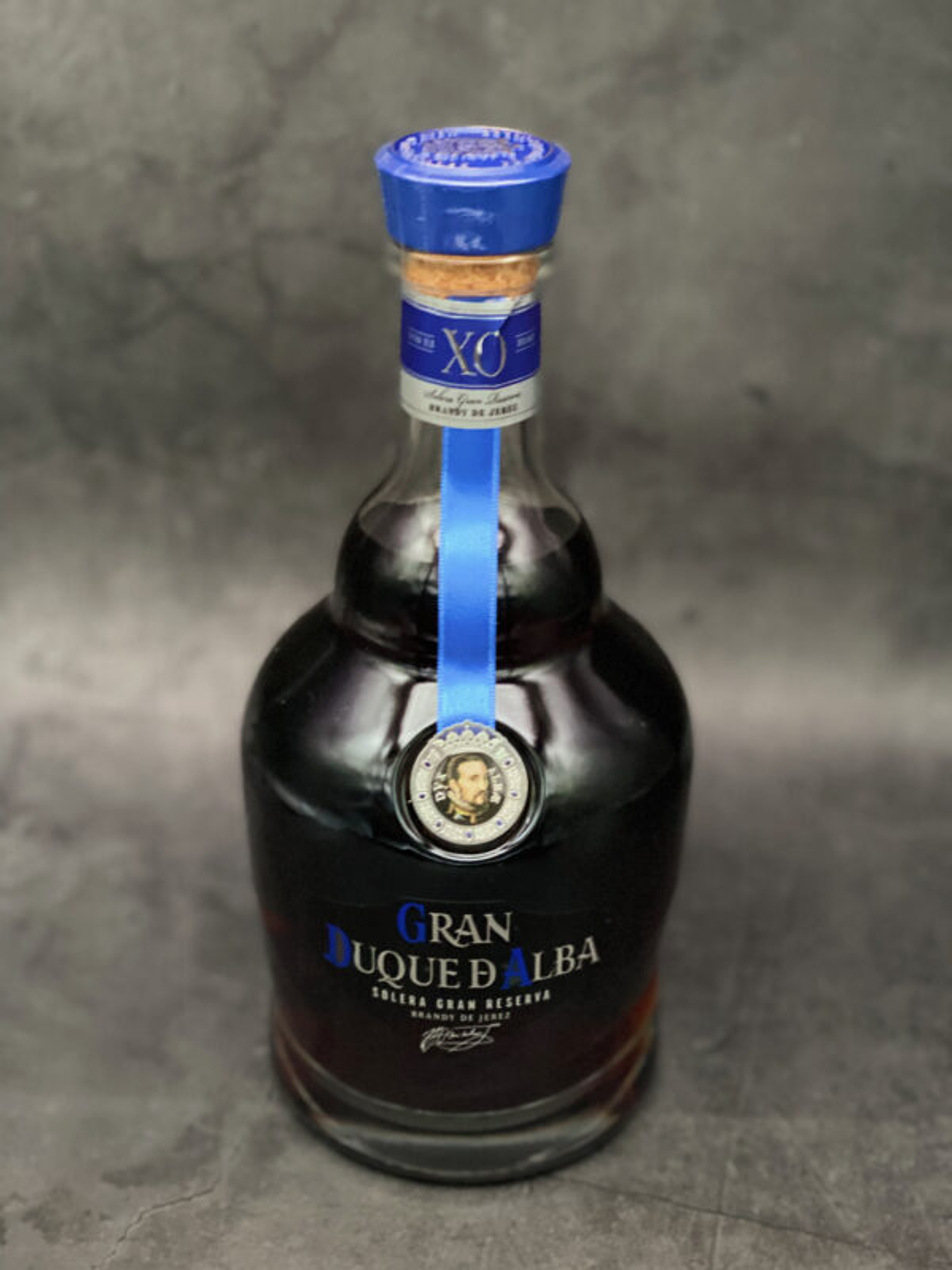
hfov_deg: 28.0
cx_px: 476
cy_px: 635
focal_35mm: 52
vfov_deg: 36.8
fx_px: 1907
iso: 500
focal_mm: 6
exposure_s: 1/14
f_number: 2
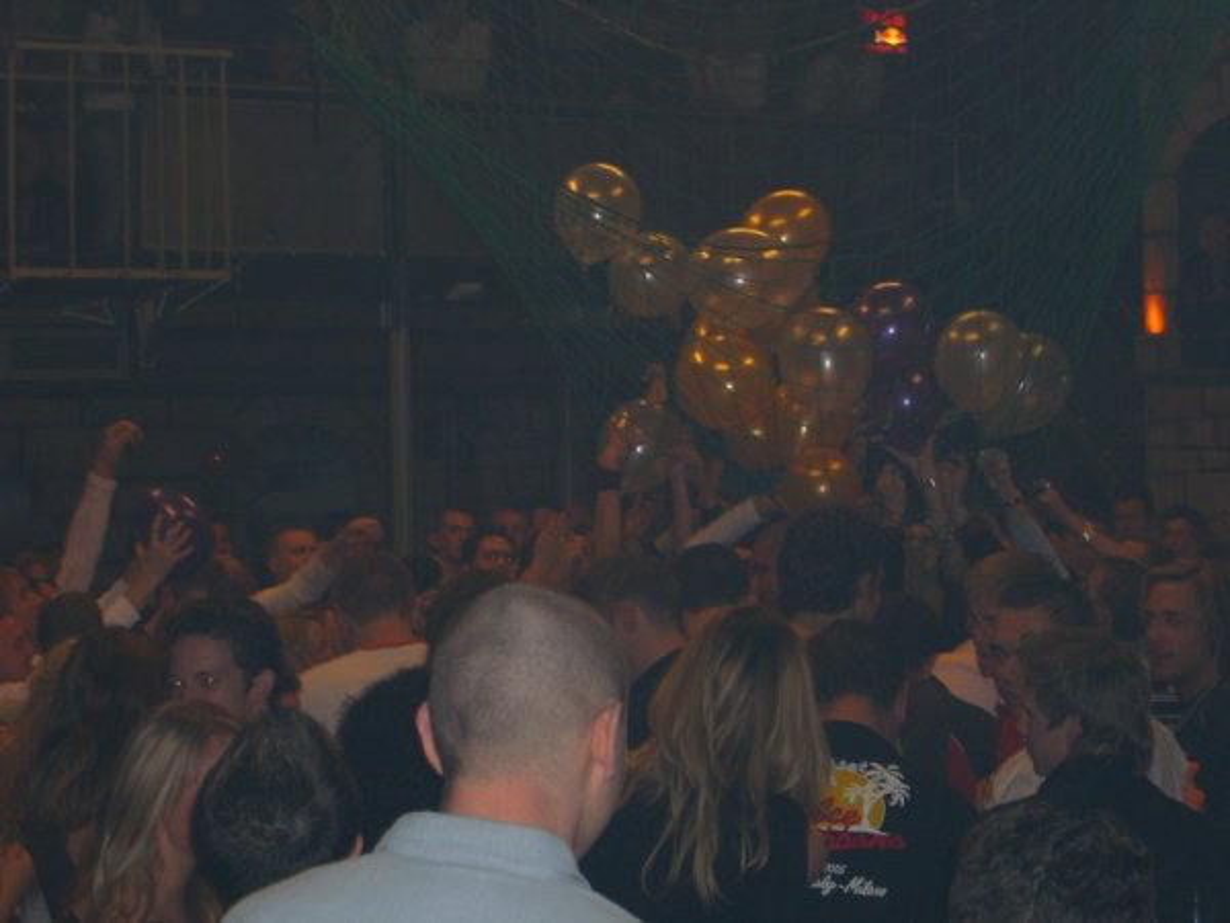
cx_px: 615
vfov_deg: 18.4
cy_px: 462
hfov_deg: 24.4
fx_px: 2843
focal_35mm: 80
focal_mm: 16.6
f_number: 4.4
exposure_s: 1/60
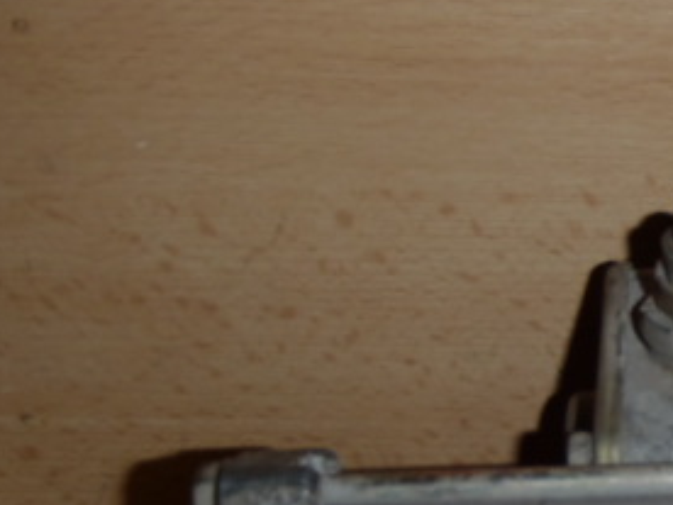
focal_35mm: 88
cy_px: 529
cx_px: 766
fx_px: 1711
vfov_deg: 16.4
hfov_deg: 21.0
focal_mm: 6.83
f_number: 4.6
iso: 100
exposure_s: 1/40
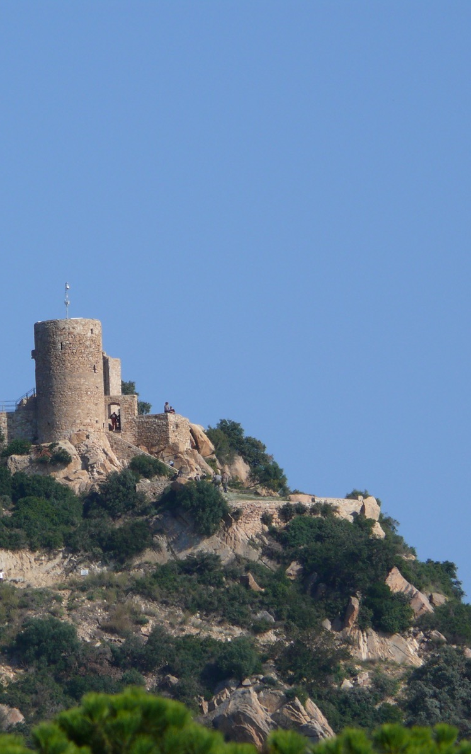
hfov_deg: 2.2
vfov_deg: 3.5
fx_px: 12222
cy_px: 377
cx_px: 108
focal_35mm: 595
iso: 100
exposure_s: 1/500
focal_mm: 88.8
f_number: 6.3
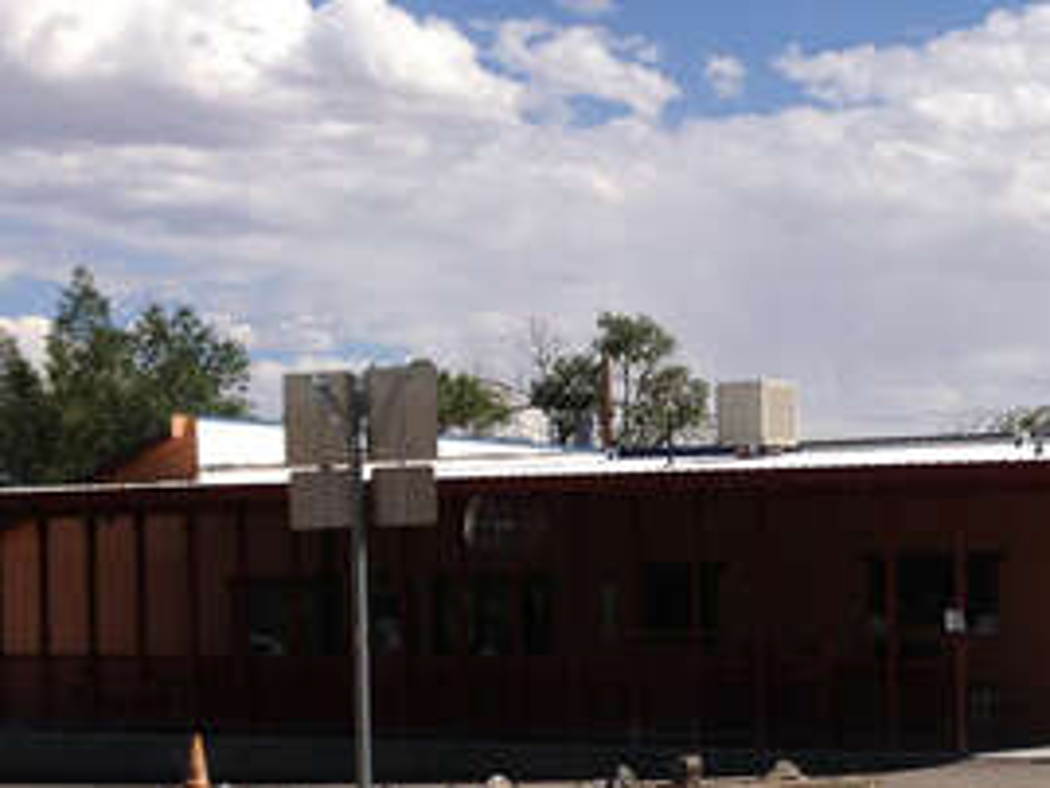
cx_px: 1124
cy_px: 640
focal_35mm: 98
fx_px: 2974
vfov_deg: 15.0
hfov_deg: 19.3
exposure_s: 1/3012
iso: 50
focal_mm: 4.13
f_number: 2.4
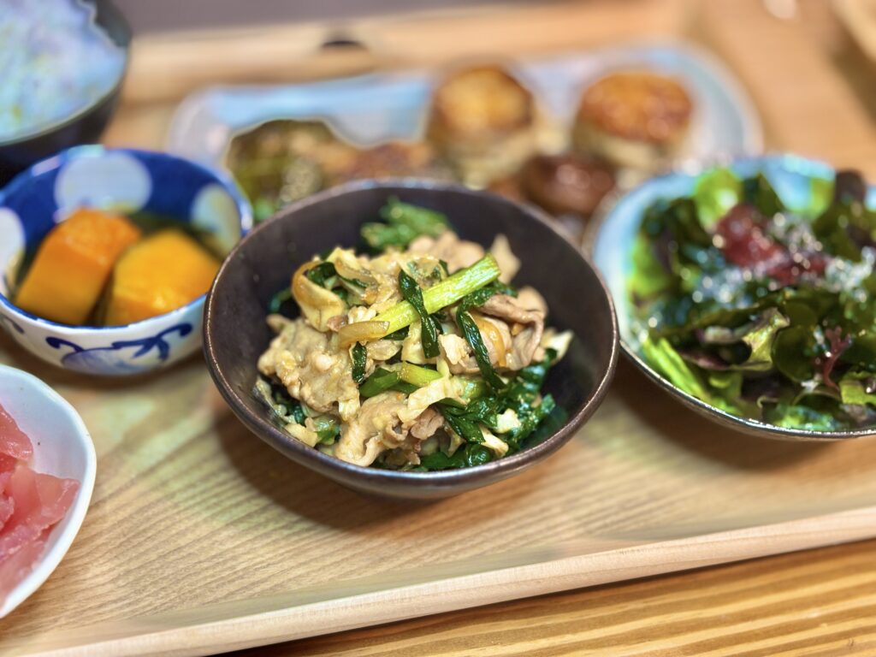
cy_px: 328
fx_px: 1316
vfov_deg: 28.0
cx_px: 438
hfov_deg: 36.8
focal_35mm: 52
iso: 125
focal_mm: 5.96
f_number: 1.6
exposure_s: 1/60
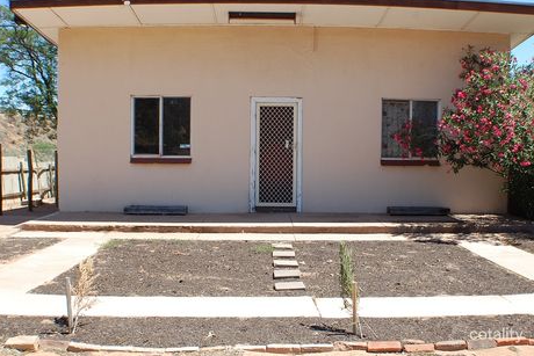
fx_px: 727
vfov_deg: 27.5
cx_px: 269
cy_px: 177
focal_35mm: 49
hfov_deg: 40.3
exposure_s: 1/250
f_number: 8
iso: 200
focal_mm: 32
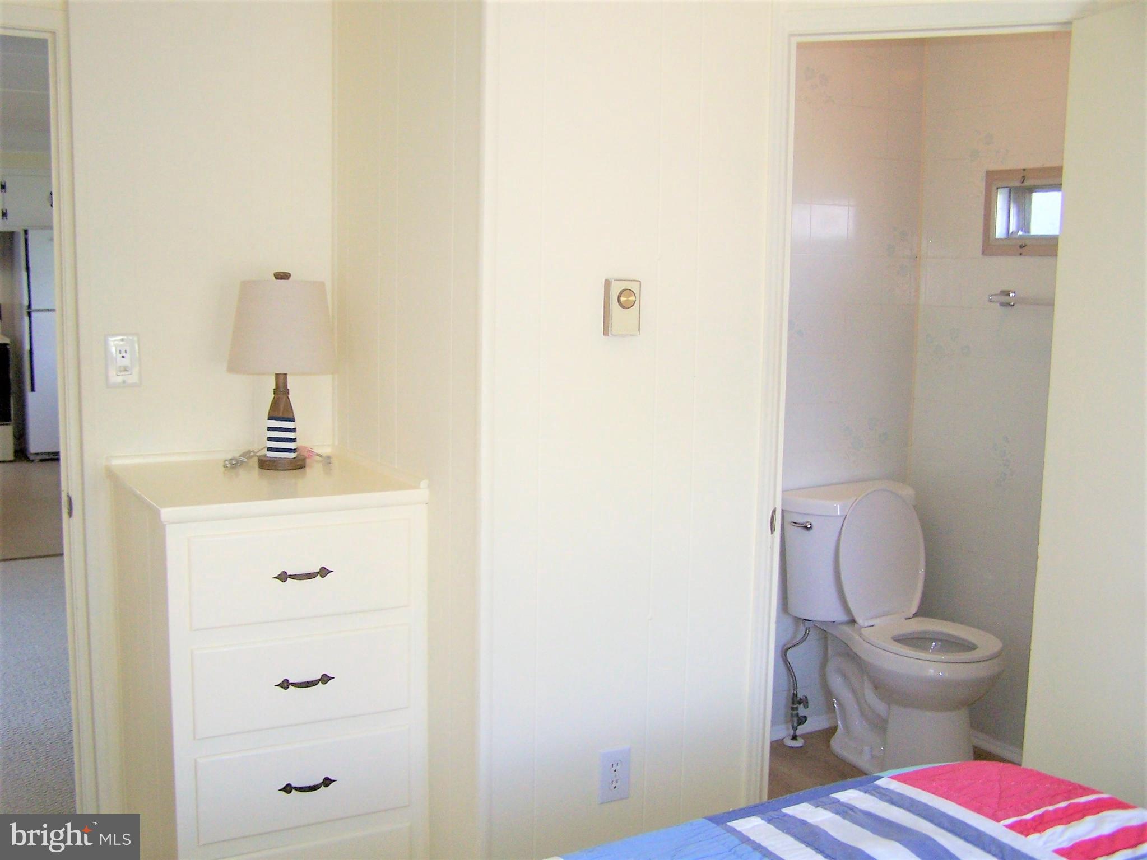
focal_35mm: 38
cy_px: 430
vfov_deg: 37.7
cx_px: 574
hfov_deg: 49.0
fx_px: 1259
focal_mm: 6.3
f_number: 2.8
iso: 140
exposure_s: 1/90
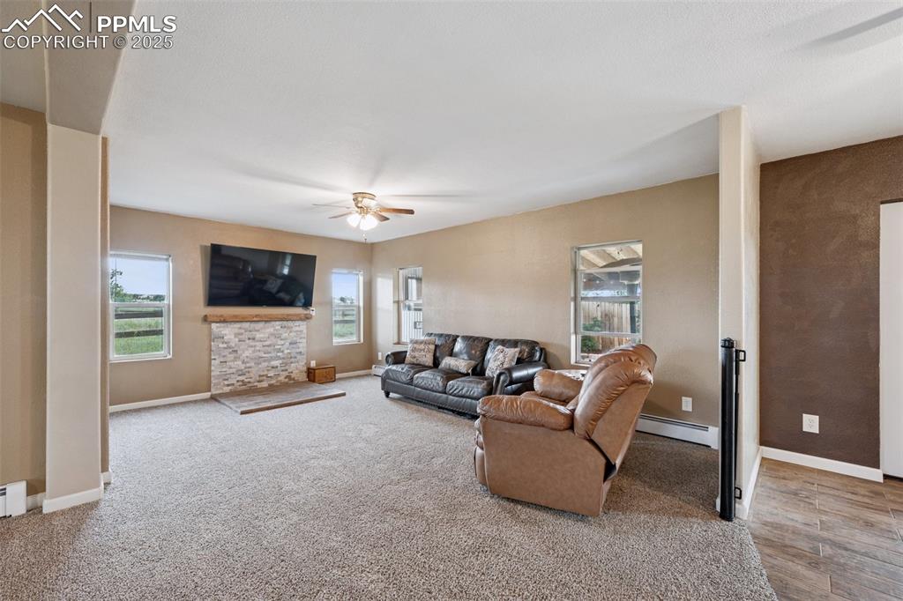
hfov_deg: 100.4
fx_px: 376
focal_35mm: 15
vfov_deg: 77.3
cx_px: 452
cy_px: 300
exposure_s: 2.5
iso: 100
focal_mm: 15
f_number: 11
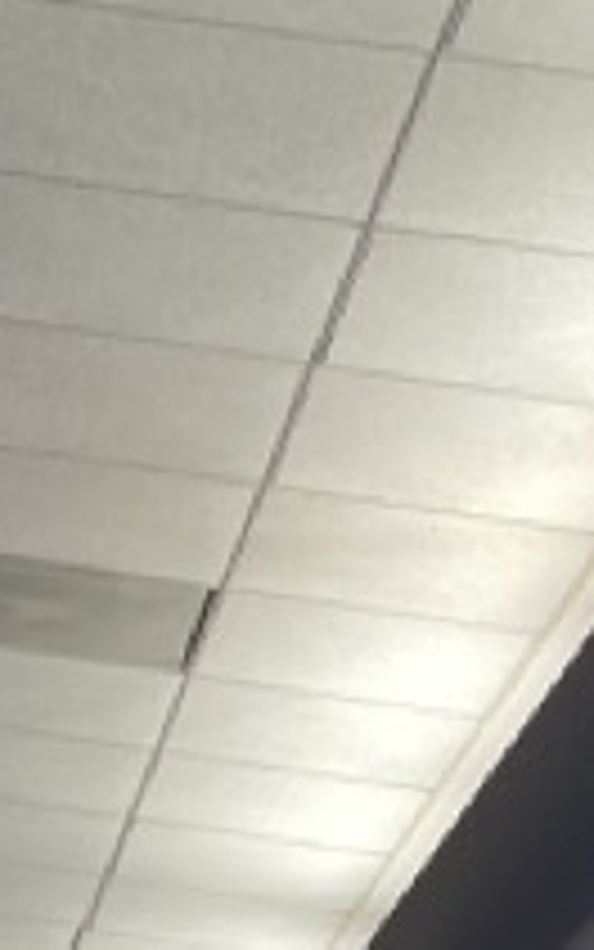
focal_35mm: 167
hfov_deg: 7.6
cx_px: -495
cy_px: 1486
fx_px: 4323
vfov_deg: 11.9
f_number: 1.6
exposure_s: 1/108
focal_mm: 5.1
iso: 125
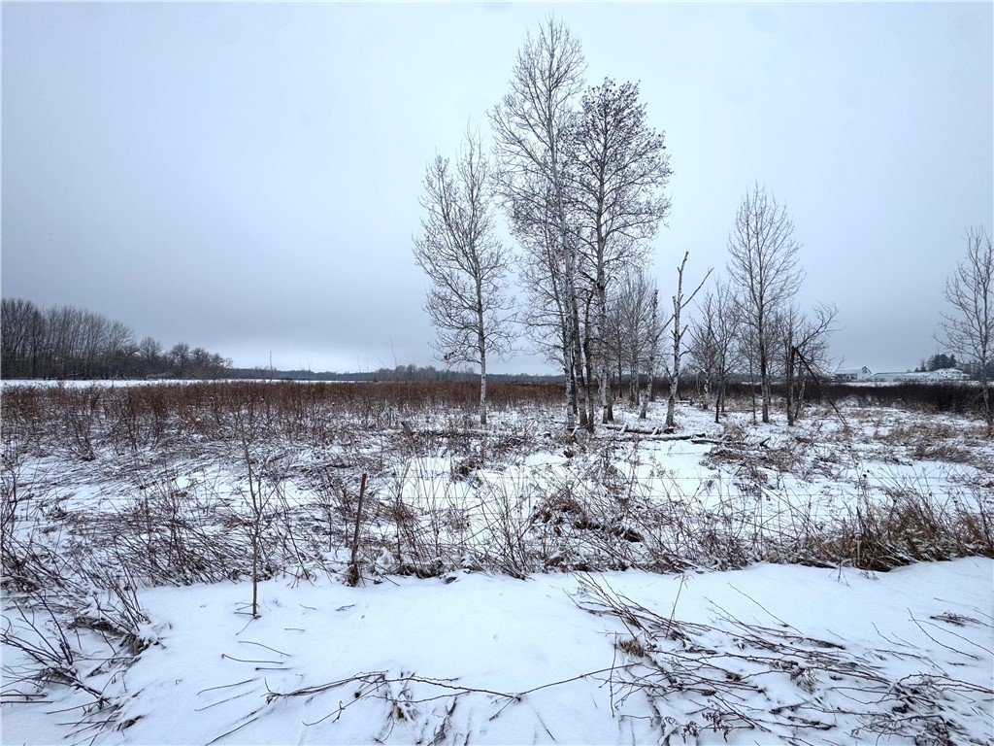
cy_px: 373
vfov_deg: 85.7
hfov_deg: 102.1
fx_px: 402
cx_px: 497
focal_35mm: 14
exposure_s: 1/1110
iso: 50
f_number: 2.2
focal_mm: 2.22
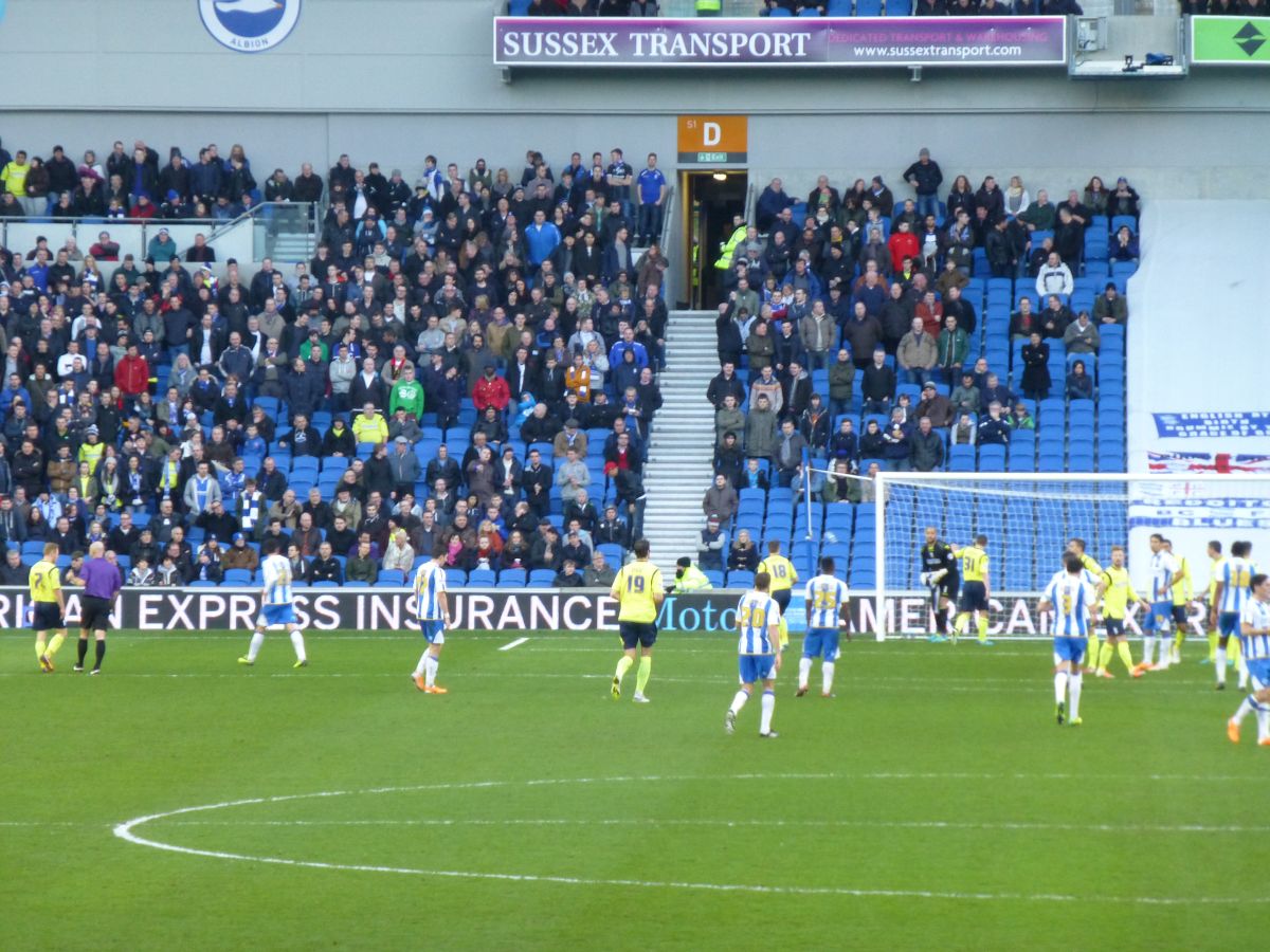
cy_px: 476
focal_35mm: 231
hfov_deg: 8.6
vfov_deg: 6.4
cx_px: 635
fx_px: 8475
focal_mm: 41.3
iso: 400
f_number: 5.6
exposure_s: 1/50
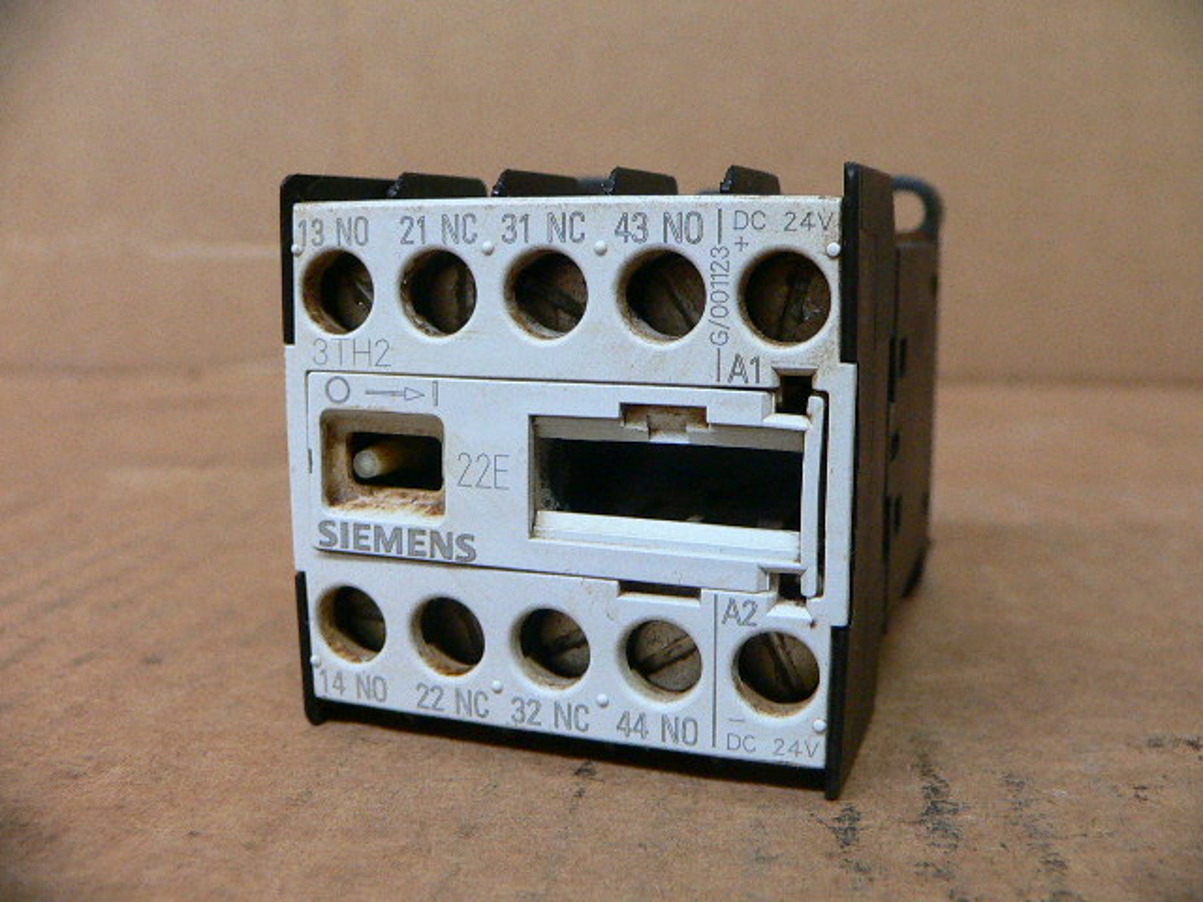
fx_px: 1216
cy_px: 451
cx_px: 602
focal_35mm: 35
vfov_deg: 40.7
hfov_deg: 52.6
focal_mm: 4.6
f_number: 2.8
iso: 200
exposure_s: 1/20
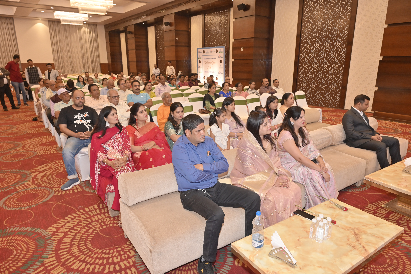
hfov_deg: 73.8
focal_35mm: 24
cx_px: 206
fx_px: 274
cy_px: 137
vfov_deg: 53.1
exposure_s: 1/125
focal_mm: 24
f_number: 5
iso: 1250
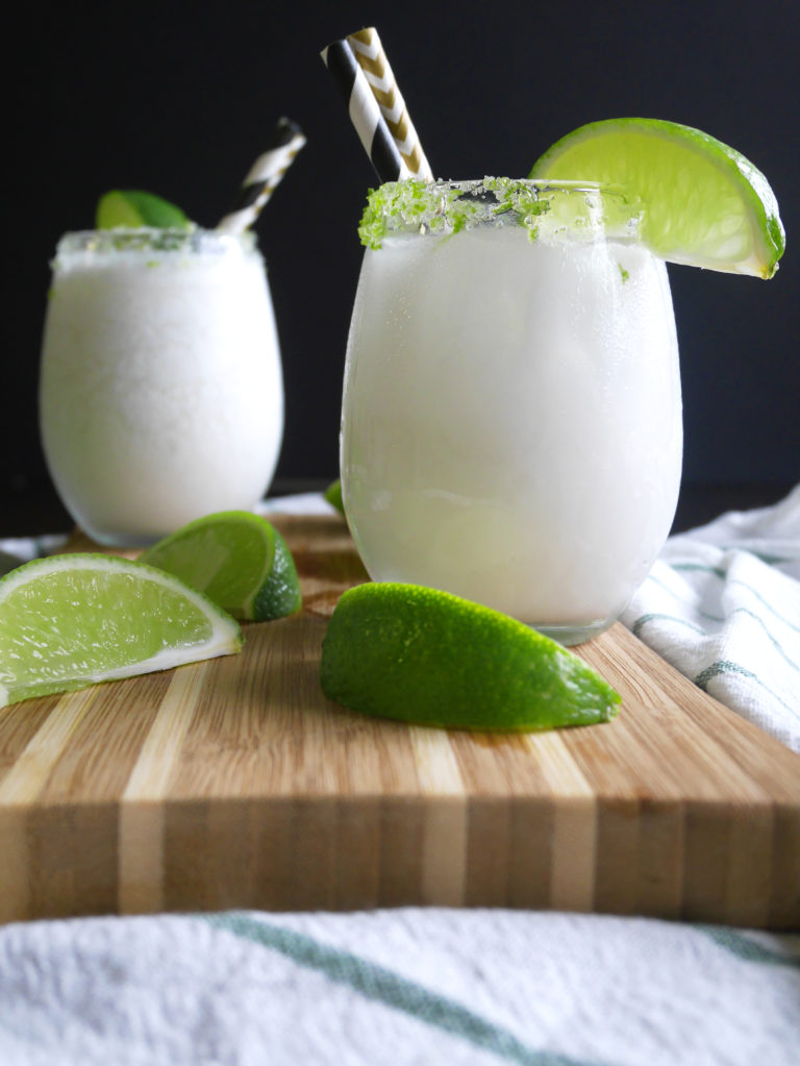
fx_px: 1355
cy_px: 533
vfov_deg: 42.9
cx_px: 400
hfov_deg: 32.9
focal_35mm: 44
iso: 640
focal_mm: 22
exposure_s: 1/60
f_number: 4.8
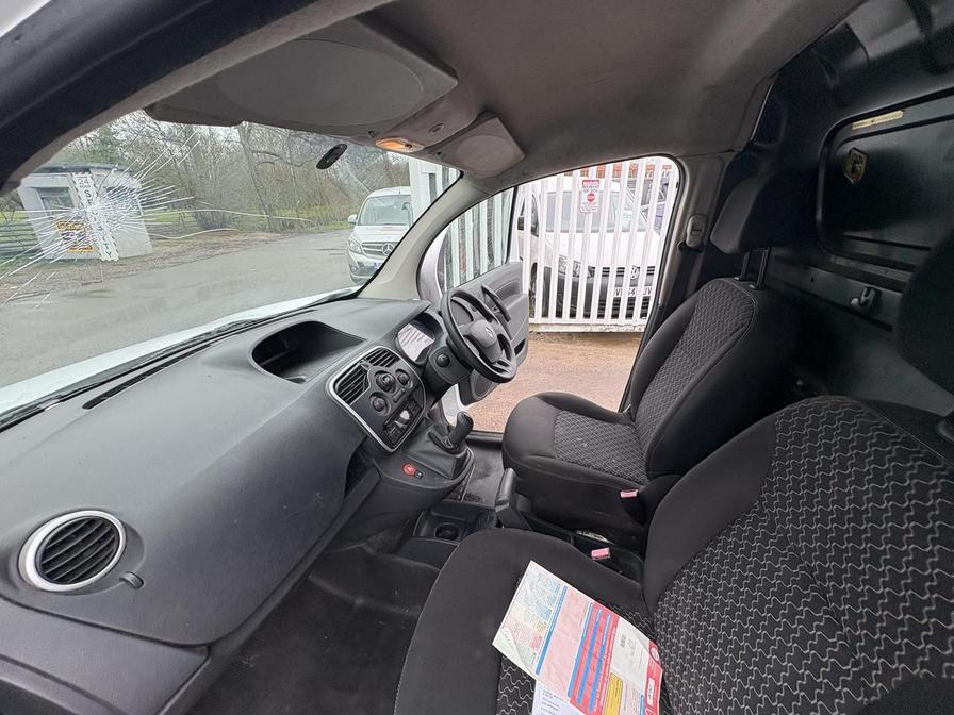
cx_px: 477
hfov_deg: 102.1
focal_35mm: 14
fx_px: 386
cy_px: 358
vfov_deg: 85.7
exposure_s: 1/143
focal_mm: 2.22
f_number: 2.2
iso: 64
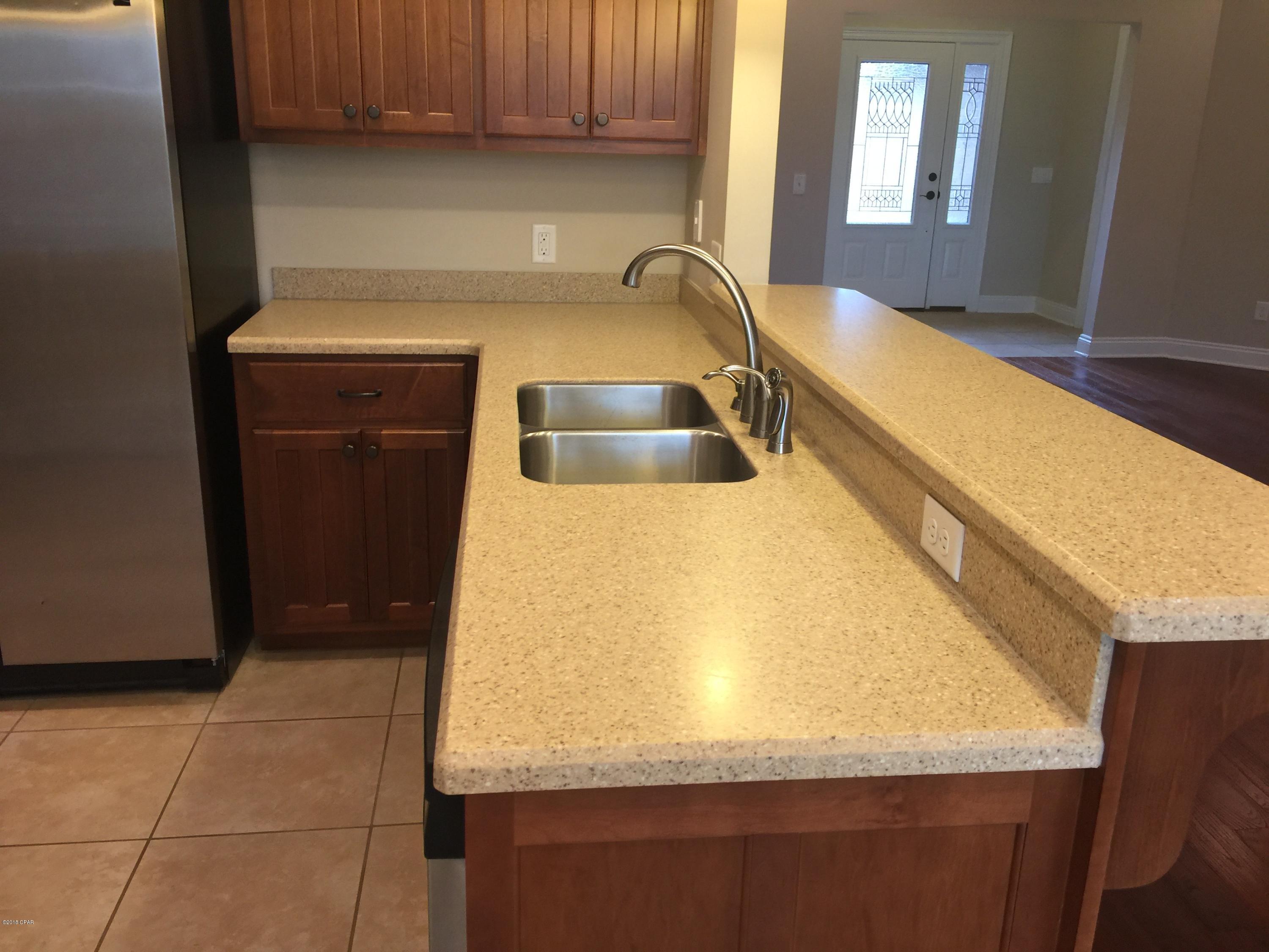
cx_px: 634
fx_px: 1063
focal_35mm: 29
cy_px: 476
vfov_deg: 48.2
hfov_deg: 61.7
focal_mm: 4.15
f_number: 2.2
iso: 32
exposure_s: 1/15
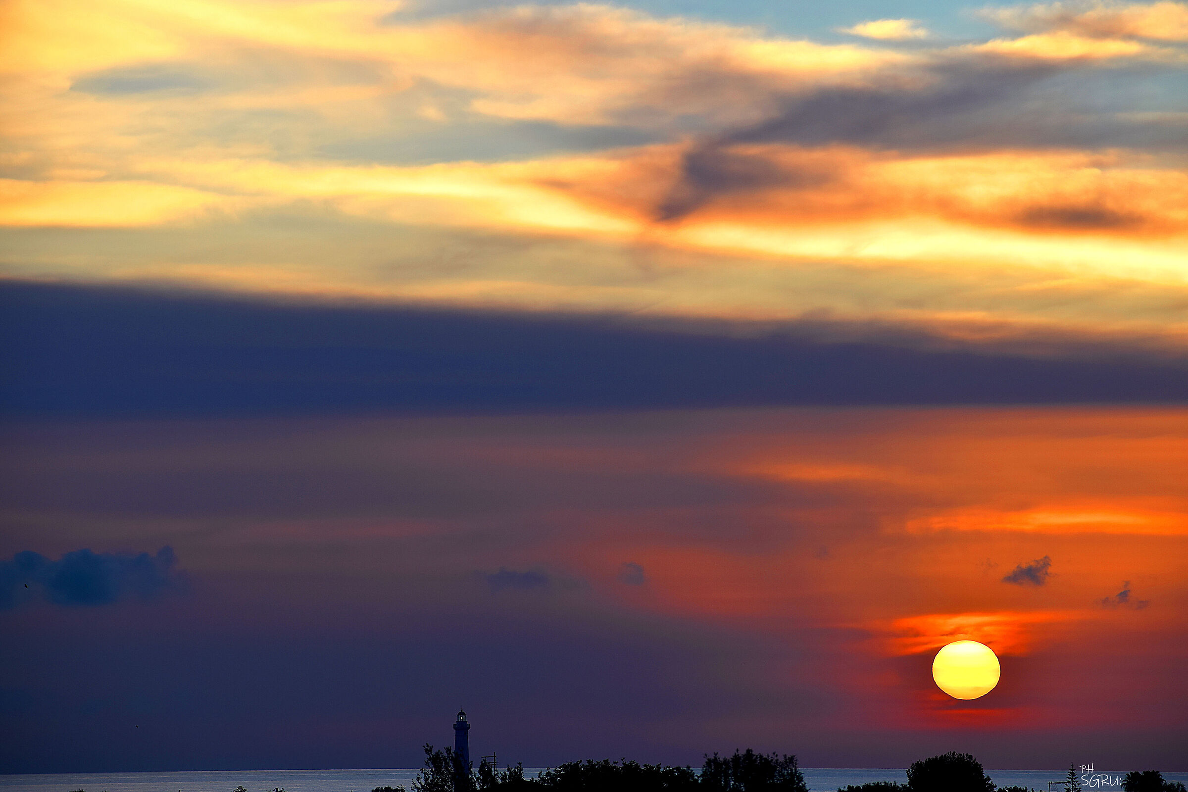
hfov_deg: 10.2
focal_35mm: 202
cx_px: 594
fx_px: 6682
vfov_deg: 6.8
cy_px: 396
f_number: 9
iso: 100
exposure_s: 1/320
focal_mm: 135
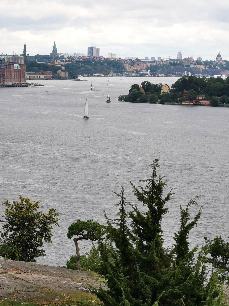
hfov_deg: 8.6
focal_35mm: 172
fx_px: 1517
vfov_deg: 11.5
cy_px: 153
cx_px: 114
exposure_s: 1/239
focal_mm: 14.46
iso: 50
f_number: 3.4
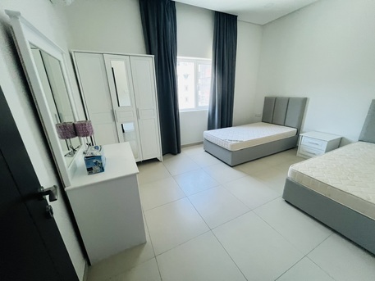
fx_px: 141
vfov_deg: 89.9
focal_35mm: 13
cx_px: 188
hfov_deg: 106.2
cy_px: 140
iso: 250
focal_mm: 1.57
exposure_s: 1/97
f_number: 1.8
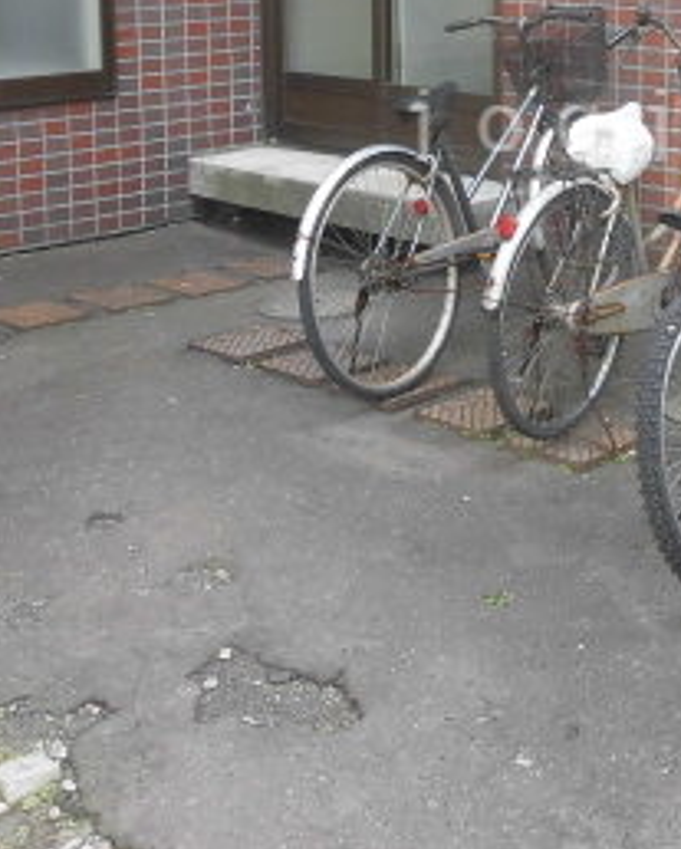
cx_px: 628
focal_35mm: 58
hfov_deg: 25.4
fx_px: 1459
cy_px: 122
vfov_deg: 31.3
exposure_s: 1/100
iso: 100
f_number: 3.1
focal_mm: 4.3
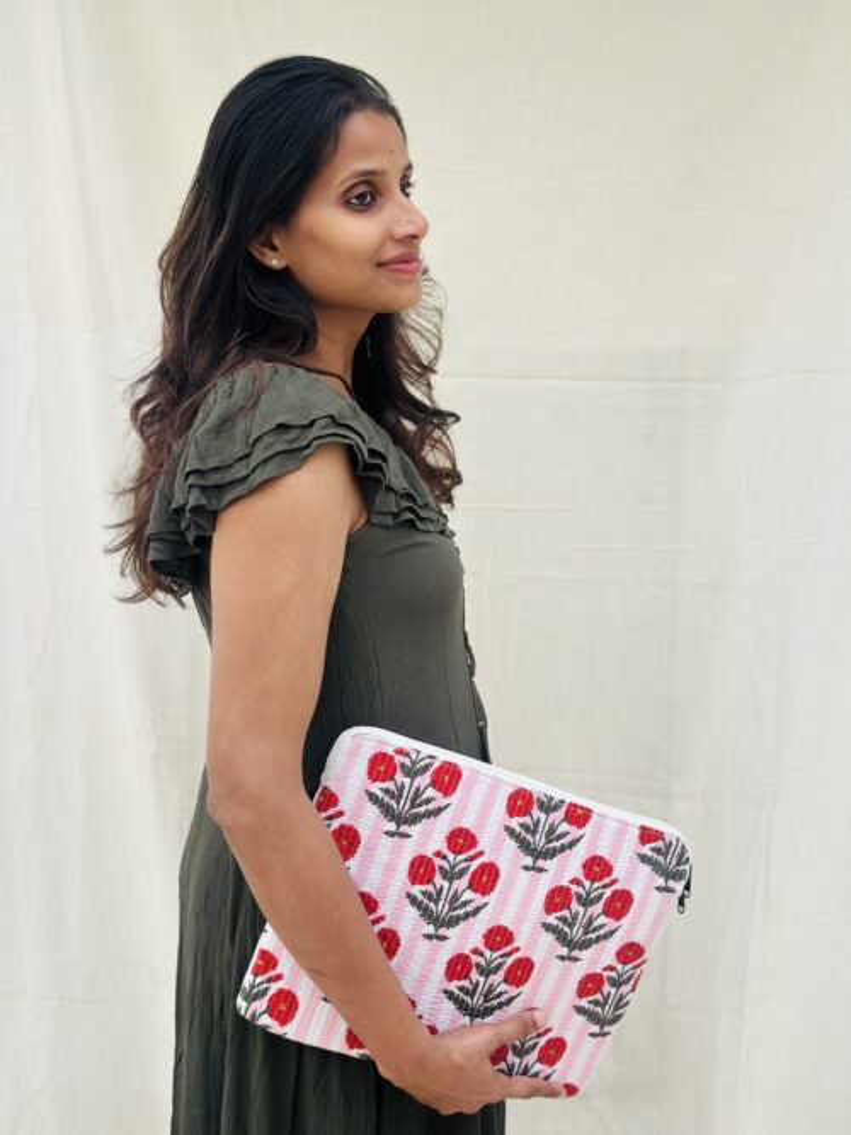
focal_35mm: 48
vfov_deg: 39.7
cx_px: 426
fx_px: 1574
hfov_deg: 30.3
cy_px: 568
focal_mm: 6.86
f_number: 1.78
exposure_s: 1/125
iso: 100
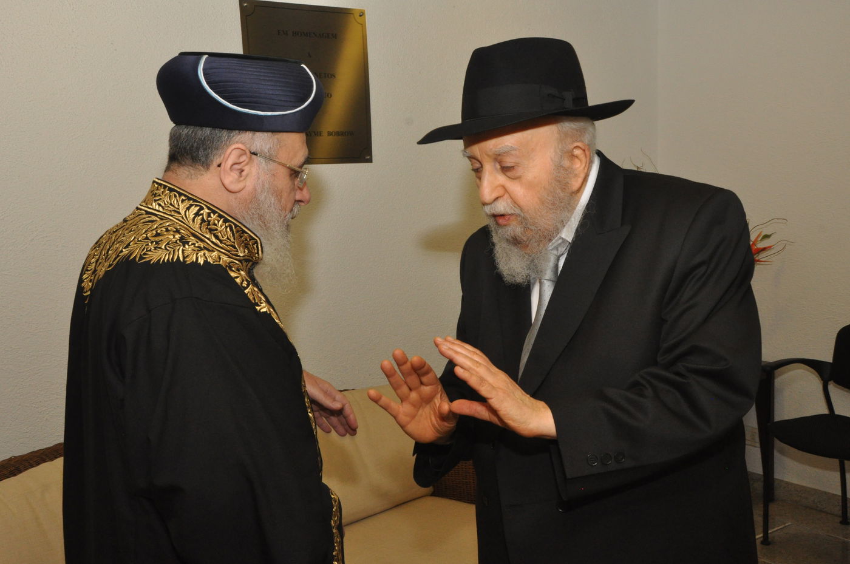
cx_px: 425
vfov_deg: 34.1
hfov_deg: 49.6
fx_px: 919
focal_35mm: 39
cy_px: 282
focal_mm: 26
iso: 1250
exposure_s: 1/60
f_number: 13
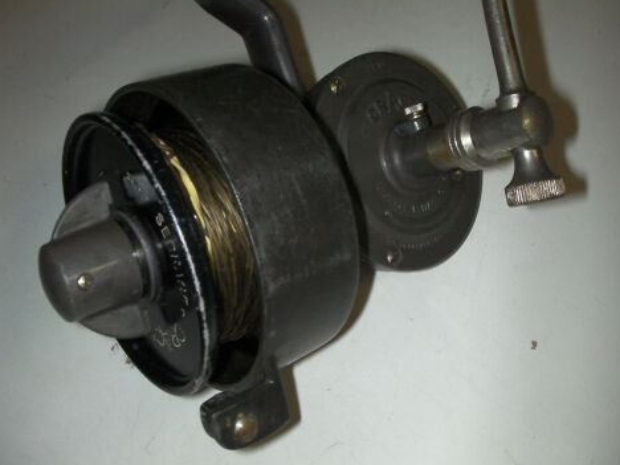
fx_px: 699
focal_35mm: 39
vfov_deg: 36.8
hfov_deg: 47.9
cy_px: 228
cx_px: 309
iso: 200
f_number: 5.6
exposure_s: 1/30
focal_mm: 6.3
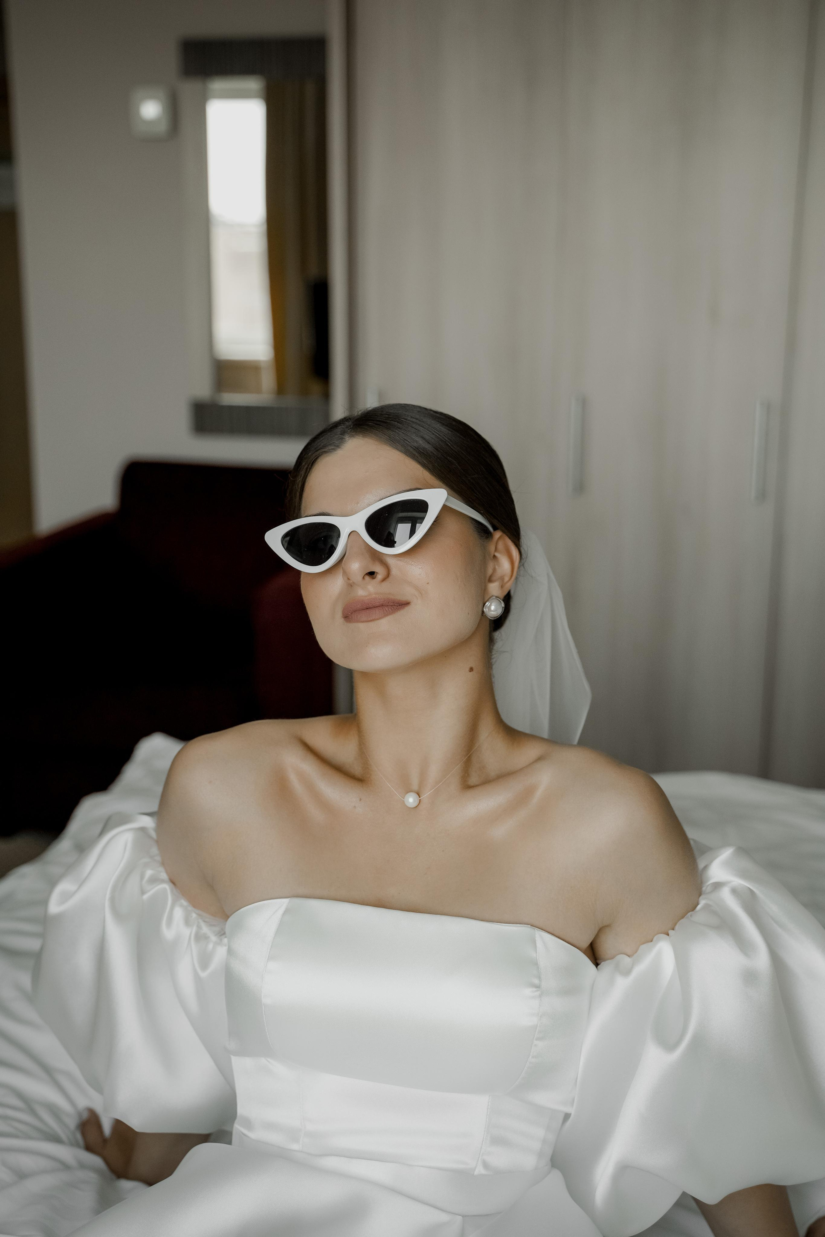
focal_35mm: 43
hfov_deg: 31.2
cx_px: 412
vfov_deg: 45.4
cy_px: 618
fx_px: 1478
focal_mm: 43
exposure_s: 1/800
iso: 800
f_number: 2.8
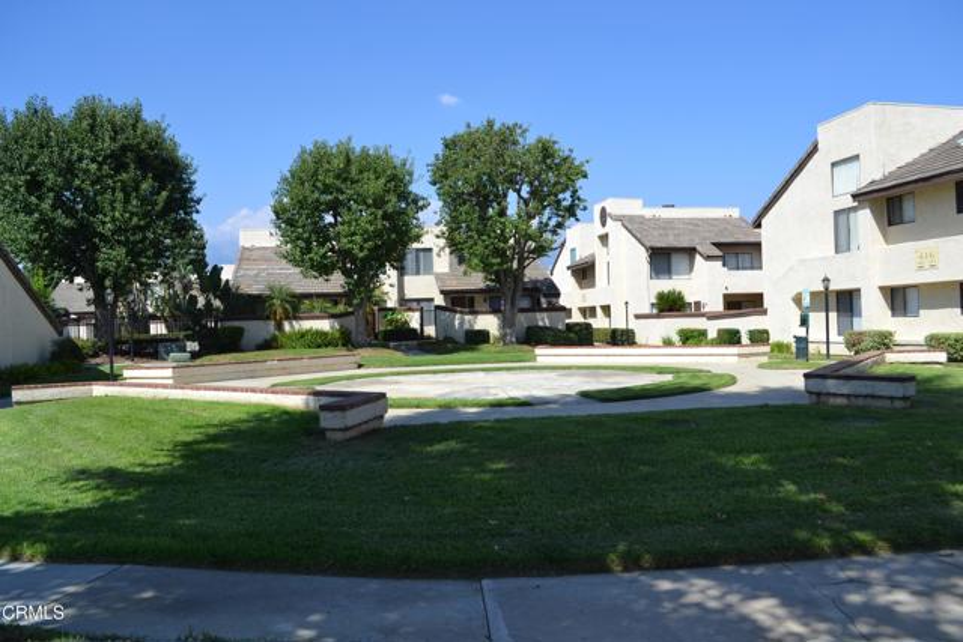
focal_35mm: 27
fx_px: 722
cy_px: 321
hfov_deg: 67.4
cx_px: 482
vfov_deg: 48.0
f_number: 6.3
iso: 100
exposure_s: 1/400
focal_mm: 18
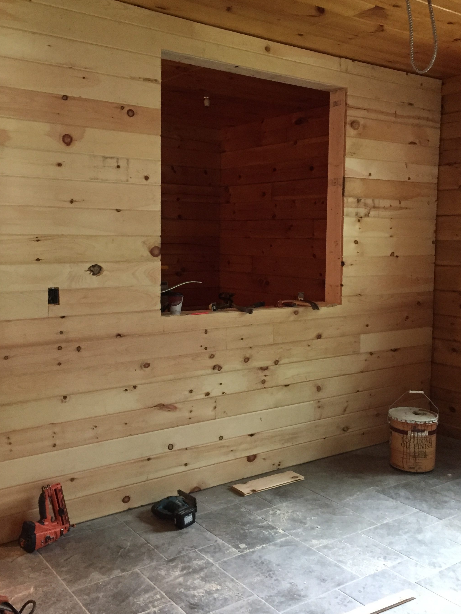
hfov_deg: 40.7
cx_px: 225
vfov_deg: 52.6
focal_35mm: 35
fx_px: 621
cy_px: 287
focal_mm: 4.15
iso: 250
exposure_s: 1/15
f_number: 2.2
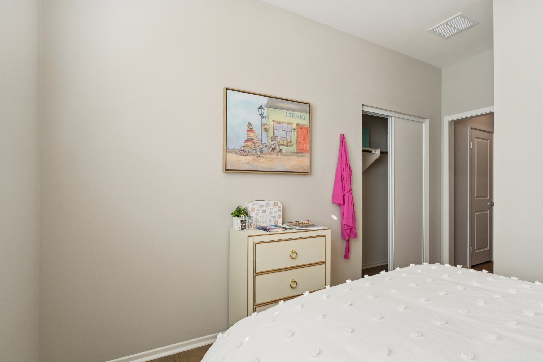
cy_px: 181
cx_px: 272
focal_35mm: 17
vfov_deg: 70.4
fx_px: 256
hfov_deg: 93.3
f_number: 8
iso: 400
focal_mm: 11.1
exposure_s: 1/30
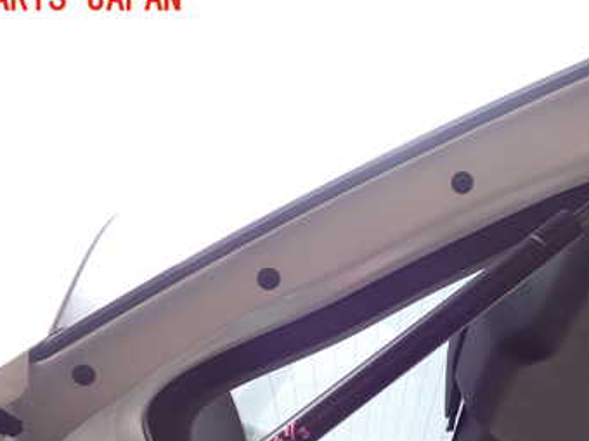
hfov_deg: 35.9
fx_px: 902
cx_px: 386
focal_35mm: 53
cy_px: 367
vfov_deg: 26.9
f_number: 3.2
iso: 100
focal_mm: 5.4
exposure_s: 1/80
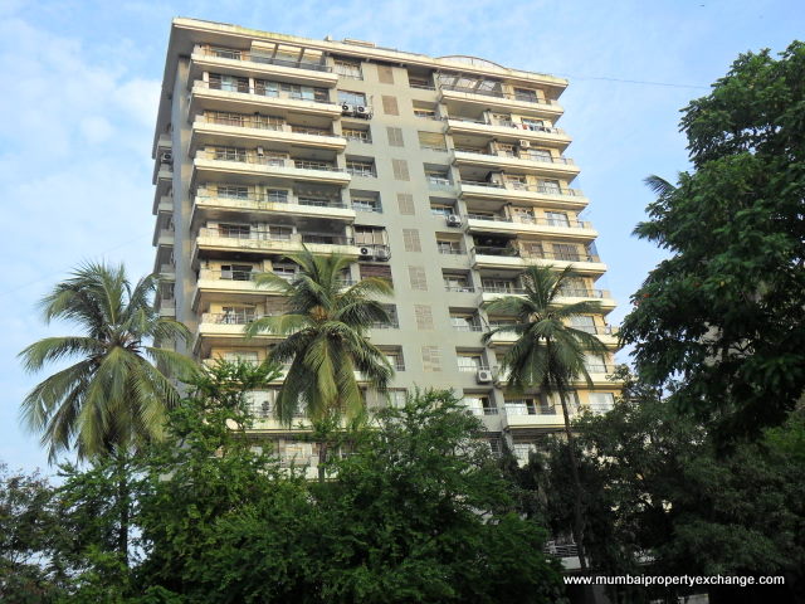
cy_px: 302
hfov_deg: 50.1
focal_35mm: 37
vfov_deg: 38.7
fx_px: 860
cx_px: 402
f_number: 4
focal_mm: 6.6
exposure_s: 1/250
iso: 100
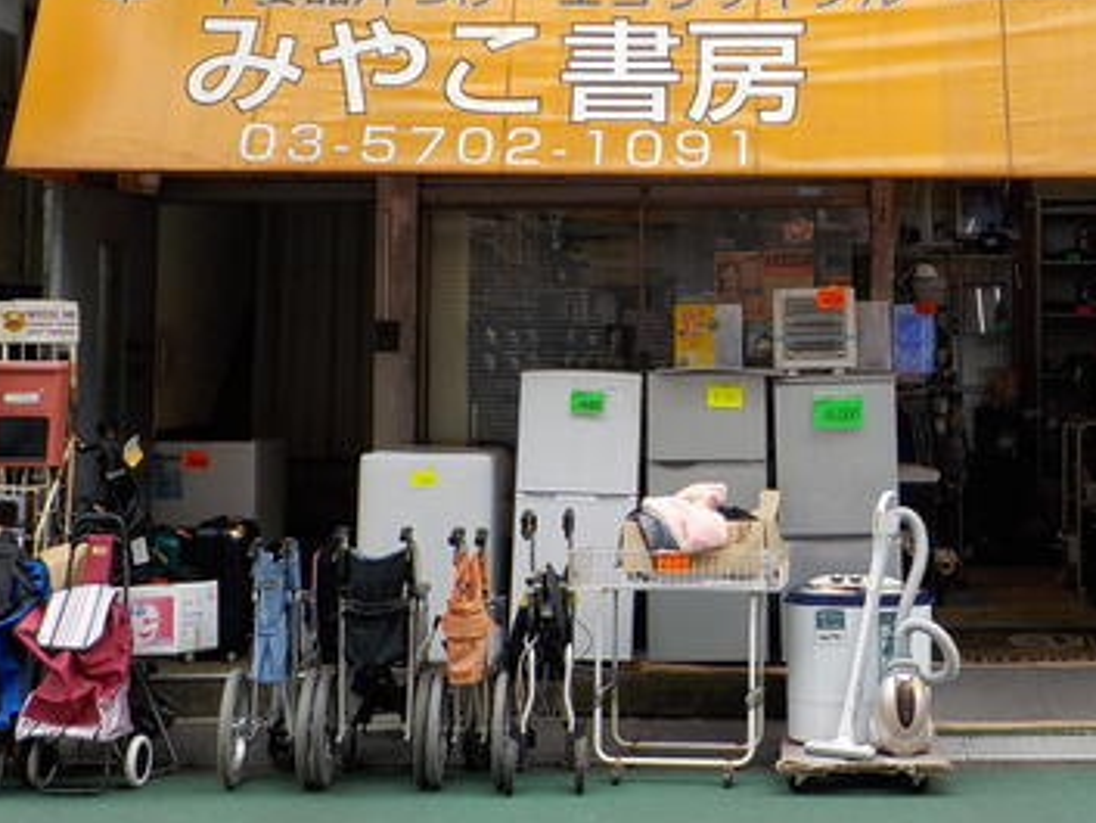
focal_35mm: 51
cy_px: 292
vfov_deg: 28.4
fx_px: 1615
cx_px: 751
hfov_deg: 37.0
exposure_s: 1/160
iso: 125
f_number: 3.3
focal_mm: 4.1
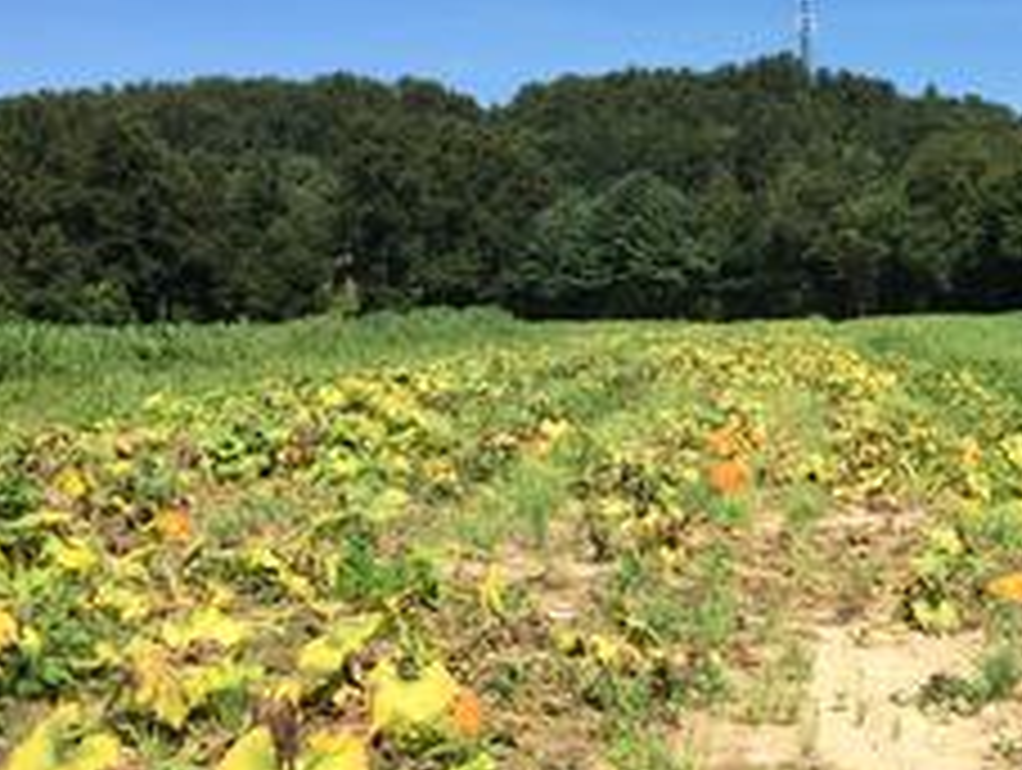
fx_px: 1508
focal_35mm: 51
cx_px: 729
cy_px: 347
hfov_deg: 36.8
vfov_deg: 28.6
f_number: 2.2
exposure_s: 1/1721
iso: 32
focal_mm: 4.15
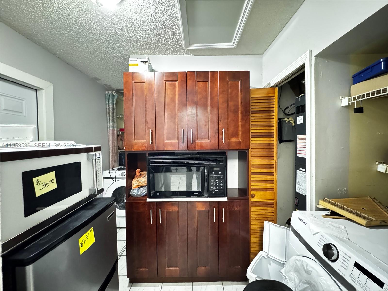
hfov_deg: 102.1
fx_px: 157
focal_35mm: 14
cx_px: 194
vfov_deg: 85.7
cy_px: 146
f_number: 2.2
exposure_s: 1/30
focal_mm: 2.22
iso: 2500
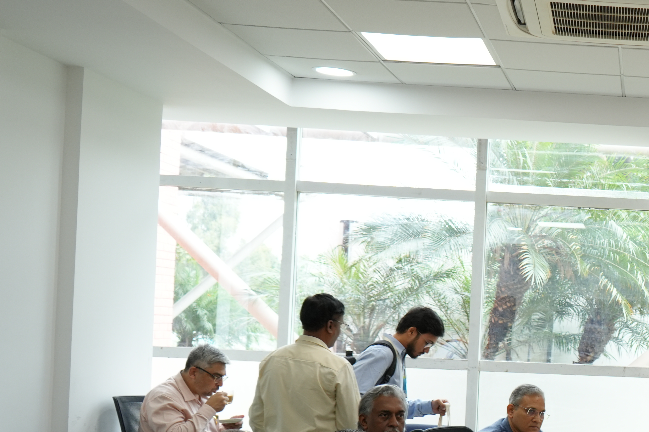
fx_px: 1172
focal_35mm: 65
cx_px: 726
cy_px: 336
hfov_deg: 28.0
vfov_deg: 20.7
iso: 500
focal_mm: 29
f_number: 4
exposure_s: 1/160
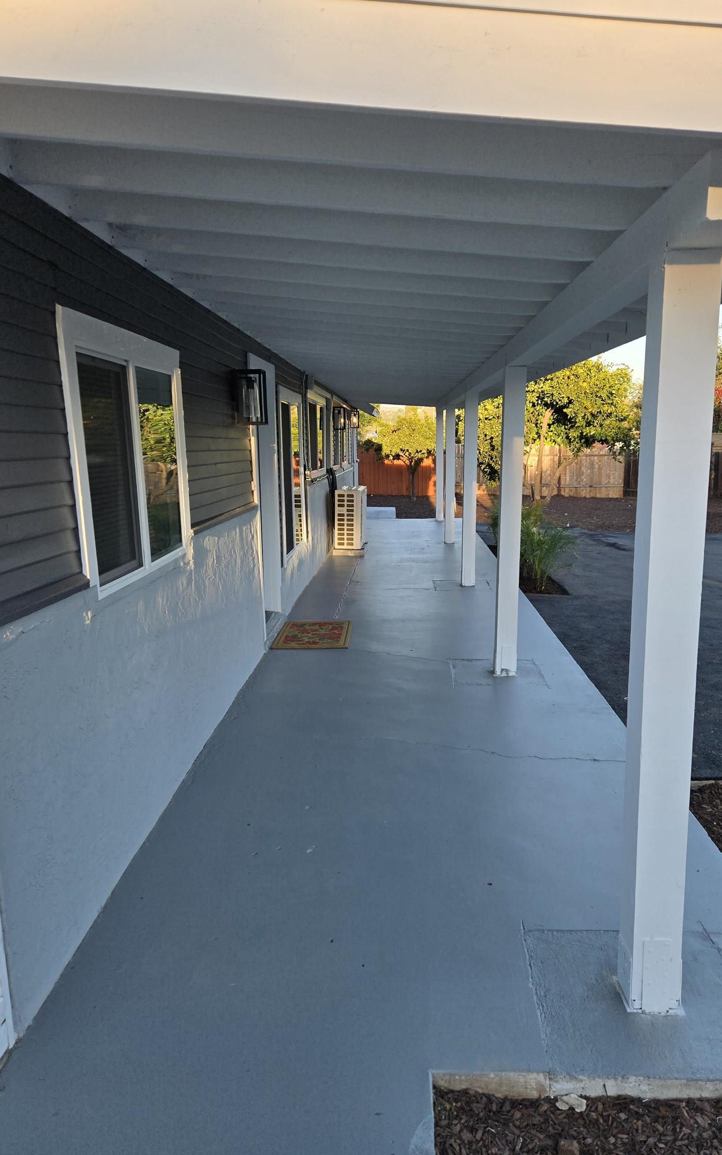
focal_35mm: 25
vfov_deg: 72.6
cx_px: 380
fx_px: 787
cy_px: 575
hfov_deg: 49.2
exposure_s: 1/965
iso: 80
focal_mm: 5.4
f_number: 1.8
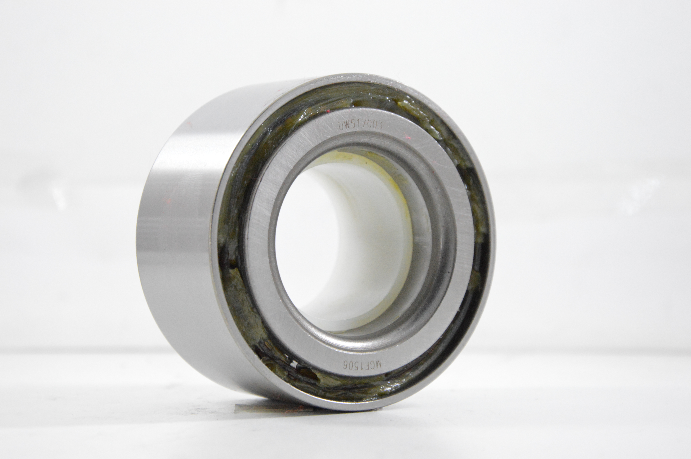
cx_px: 346
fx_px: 2014
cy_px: 230
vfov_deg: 13.0
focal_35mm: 105
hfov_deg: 19.5
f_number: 7.1
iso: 3200
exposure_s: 1/100
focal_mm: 70
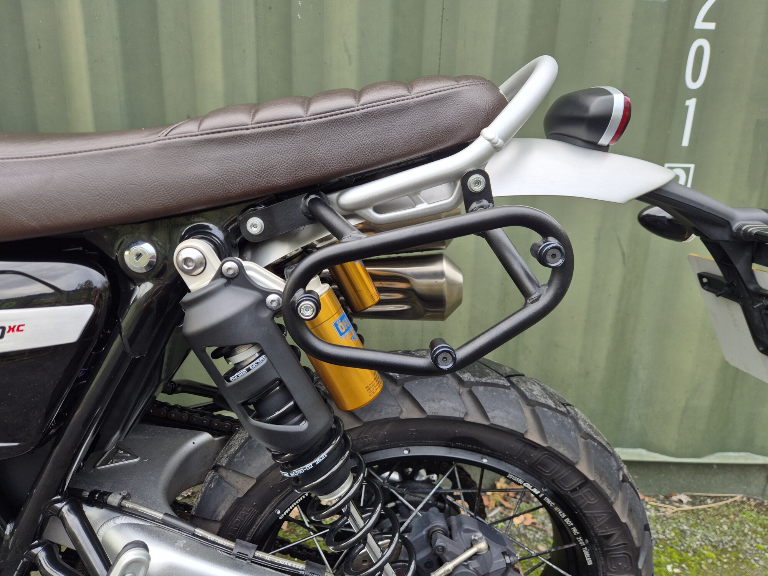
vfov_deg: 58.9
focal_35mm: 23
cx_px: 384
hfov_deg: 73.9
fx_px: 510
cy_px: 288
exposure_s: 1/180
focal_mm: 5.4
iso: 40
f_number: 1.8
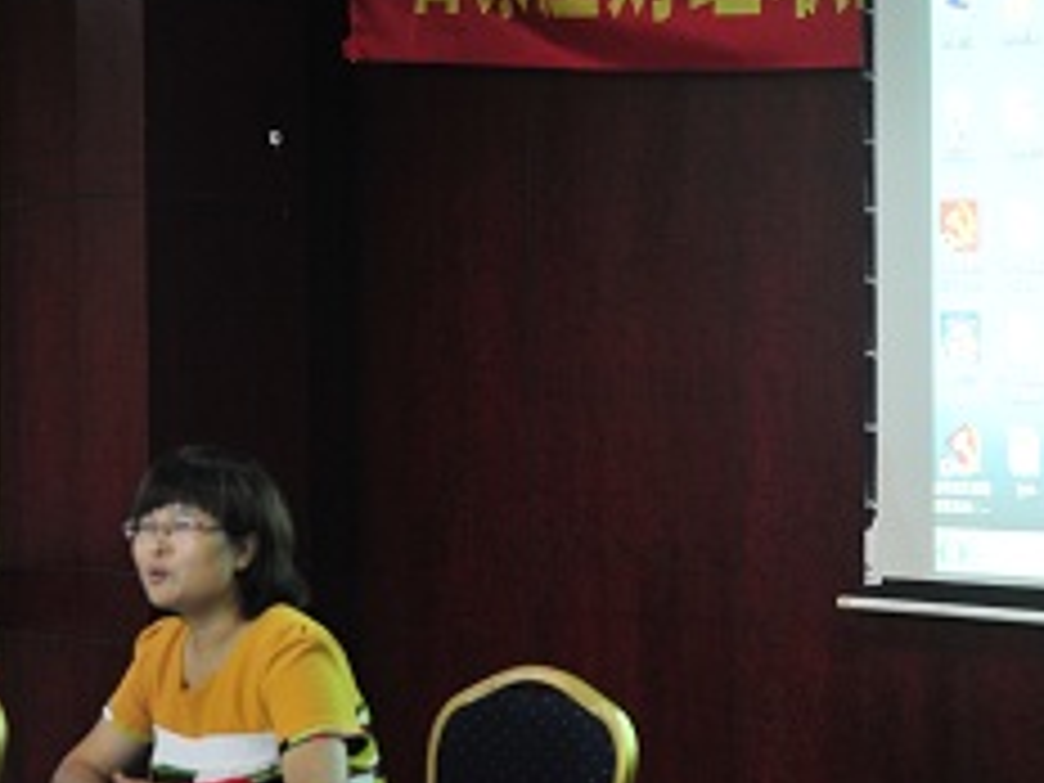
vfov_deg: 10.9
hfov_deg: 14.5
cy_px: 274
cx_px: 592
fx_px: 4102
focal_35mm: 136
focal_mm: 70
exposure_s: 1/40
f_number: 2.8
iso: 1600
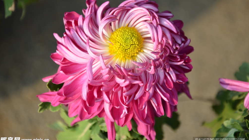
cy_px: 60
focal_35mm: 168
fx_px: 1106
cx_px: 123
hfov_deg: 12.8
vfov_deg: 7.2
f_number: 5.6
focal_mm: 105
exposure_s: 1/100
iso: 100
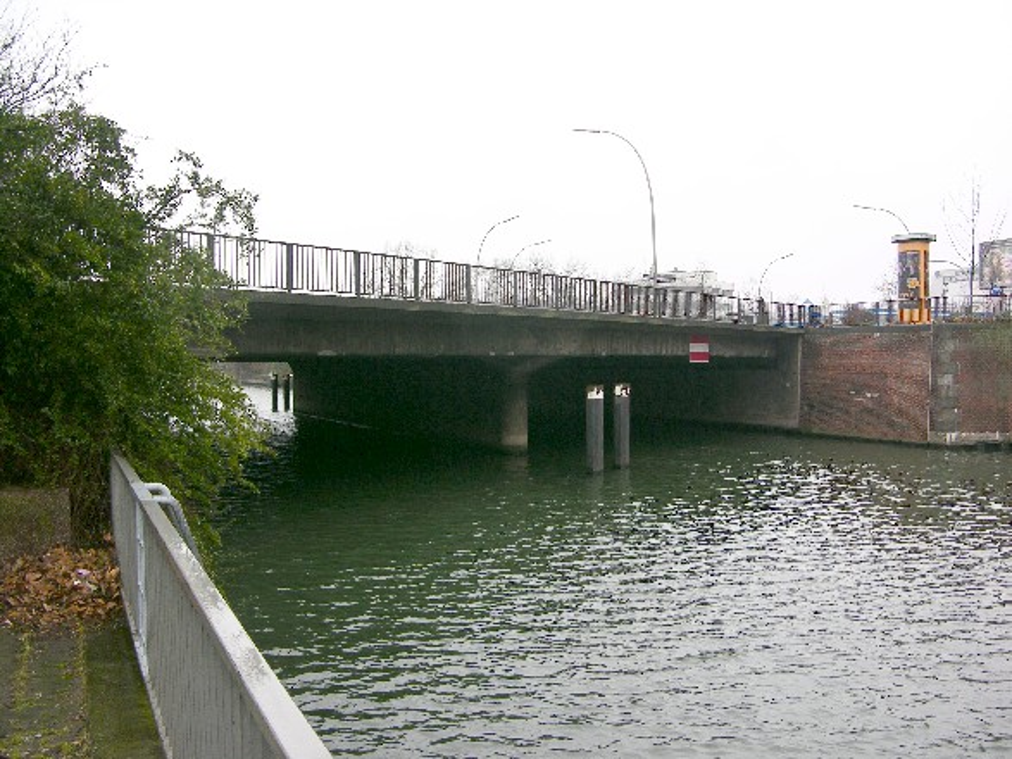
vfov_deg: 40.7
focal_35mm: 35
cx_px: 506
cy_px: 380
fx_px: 1023
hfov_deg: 52.6
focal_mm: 8.9
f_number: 2.8
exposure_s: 1/22.2
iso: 50
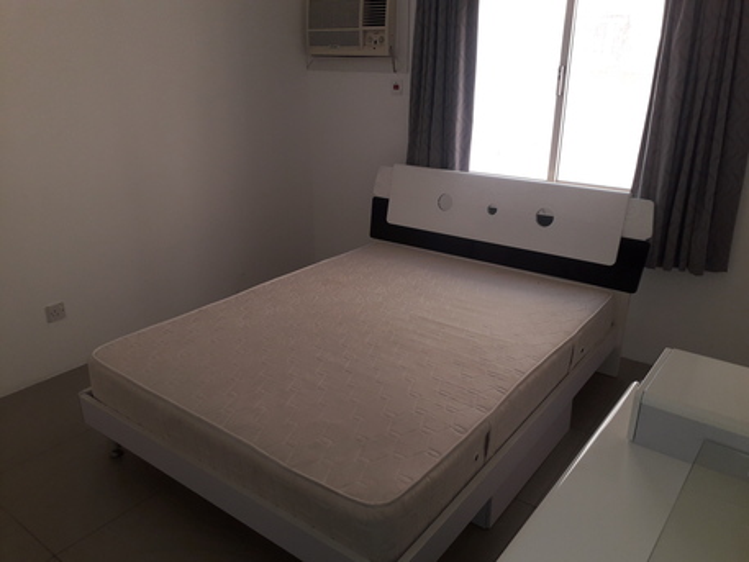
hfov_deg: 65.3
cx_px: 374
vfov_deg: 51.4
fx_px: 584
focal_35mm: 27
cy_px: 281
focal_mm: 3.6
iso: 64
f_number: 1.9
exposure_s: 1/50
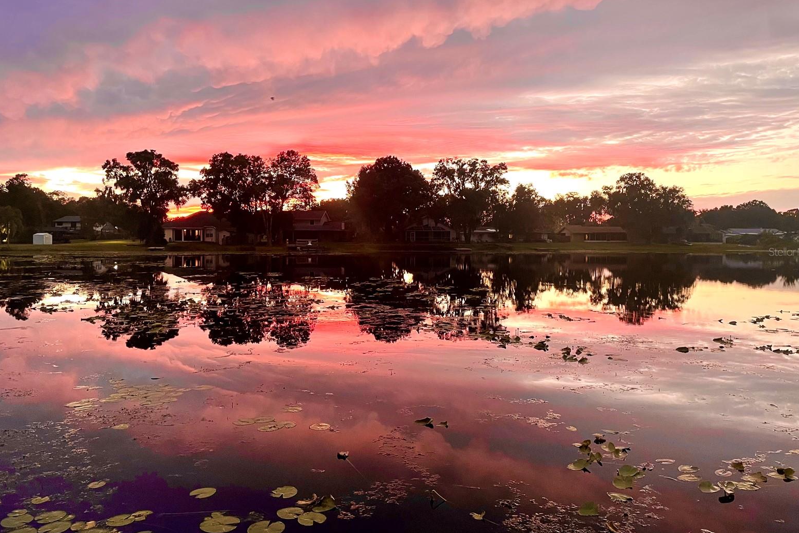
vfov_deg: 46.4
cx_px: 404
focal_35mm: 28
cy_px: 251
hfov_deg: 65.5
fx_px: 621
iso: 250
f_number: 1.6
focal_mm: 4.2
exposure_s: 1/60
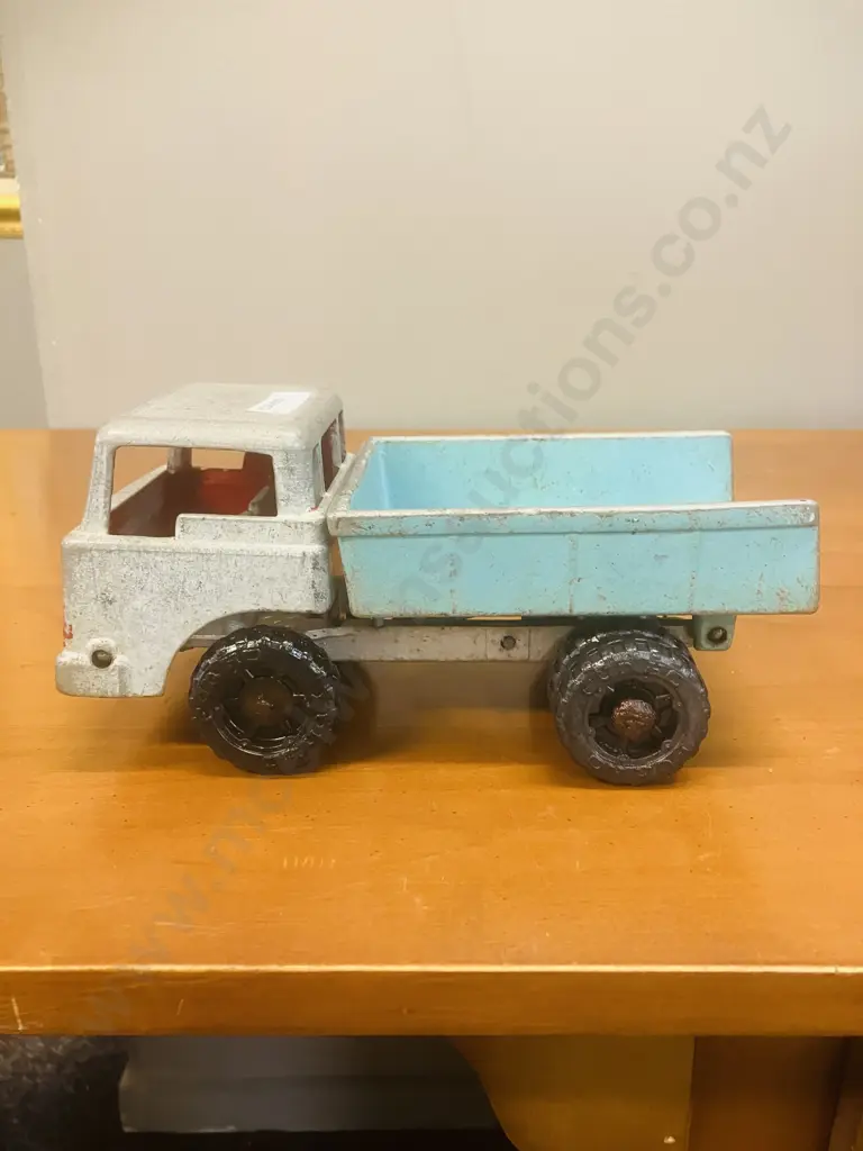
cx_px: 432
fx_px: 931
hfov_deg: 49.7
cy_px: 576
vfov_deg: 63.4
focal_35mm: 28
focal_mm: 3.99
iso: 250
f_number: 1.8
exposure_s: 1/50
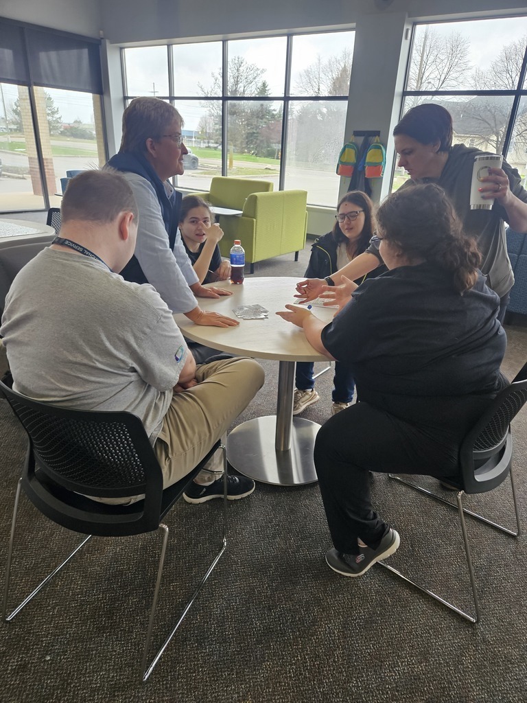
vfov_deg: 73.9
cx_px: 264
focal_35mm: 23
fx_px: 467
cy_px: 352
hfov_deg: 58.9
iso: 200
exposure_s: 1/120
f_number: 1.8
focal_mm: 5.4
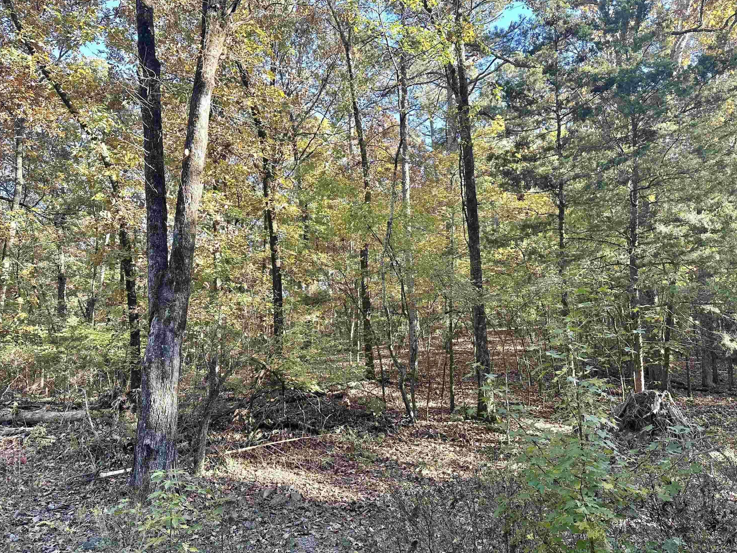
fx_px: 532
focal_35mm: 25
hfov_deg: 69.4
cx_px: 358
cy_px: 286
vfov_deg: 54.9
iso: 64
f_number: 1.78
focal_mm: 6.86
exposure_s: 1/139
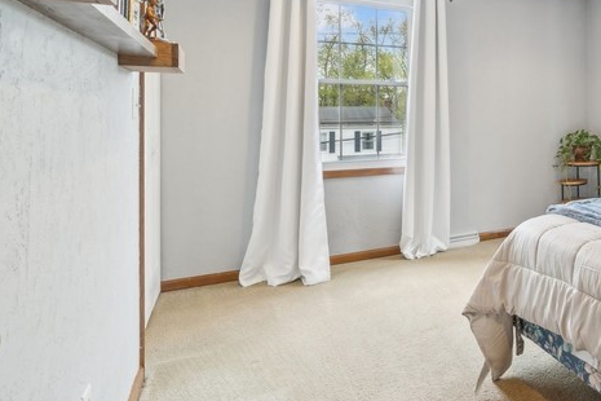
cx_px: 593
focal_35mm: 28
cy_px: 100
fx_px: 467
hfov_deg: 52.7
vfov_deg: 44.8
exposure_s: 1
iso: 50
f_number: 11
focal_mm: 12
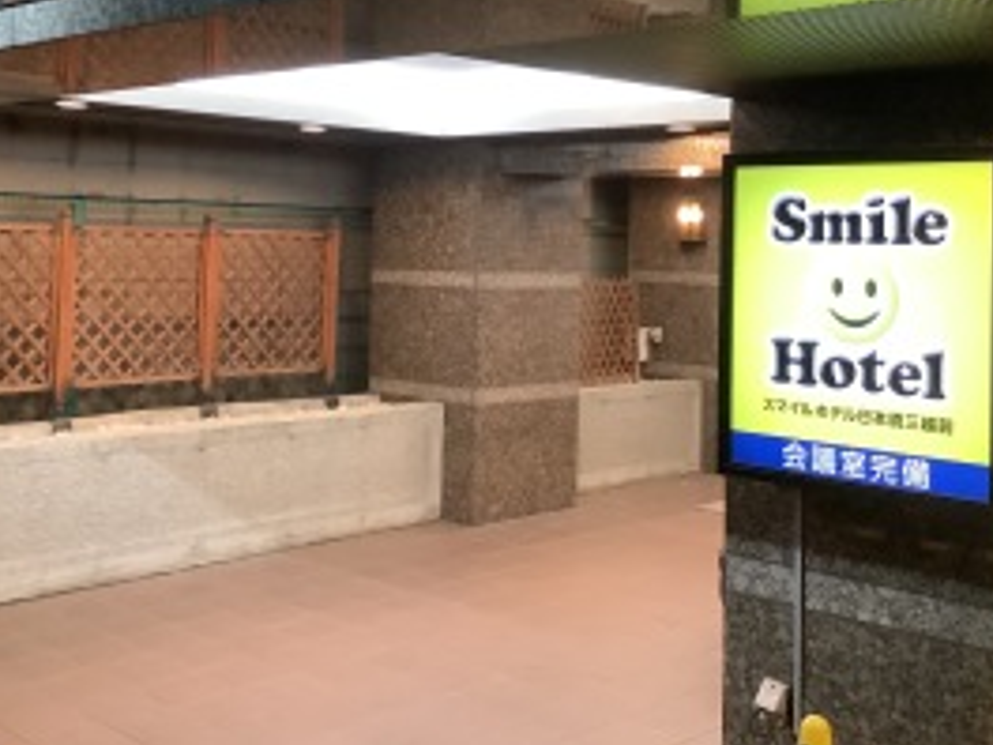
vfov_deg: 30.5
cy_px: 207
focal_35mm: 47
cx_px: 410
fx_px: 1348
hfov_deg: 40.3
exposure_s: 1/50
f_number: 2.4
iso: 320
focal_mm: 3.3
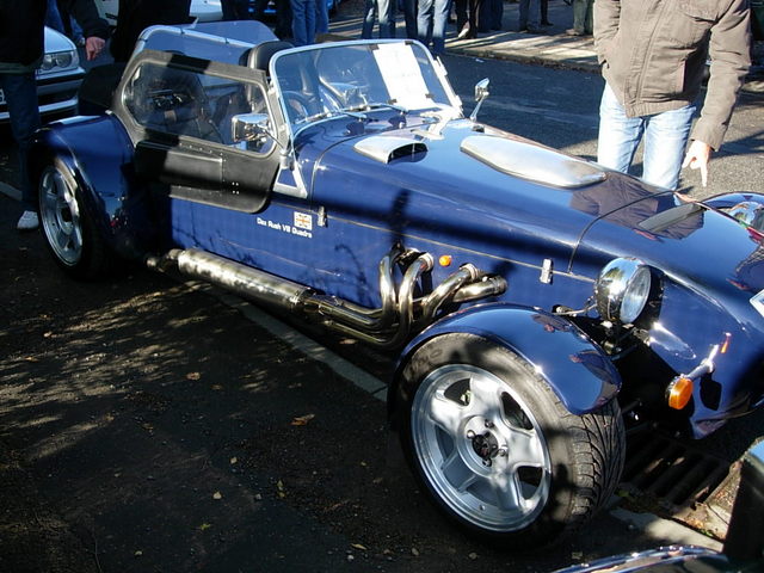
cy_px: 286
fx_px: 839
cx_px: 382
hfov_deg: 49.0
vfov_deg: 37.7
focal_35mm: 38
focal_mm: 7.8
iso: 64
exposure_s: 1/279
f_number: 2.8
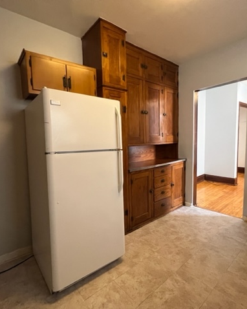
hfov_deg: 76.7
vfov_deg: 89.7
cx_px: 112
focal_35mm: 17
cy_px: 154
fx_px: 155
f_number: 1.8
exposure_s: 1/60
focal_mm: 1.57
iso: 640
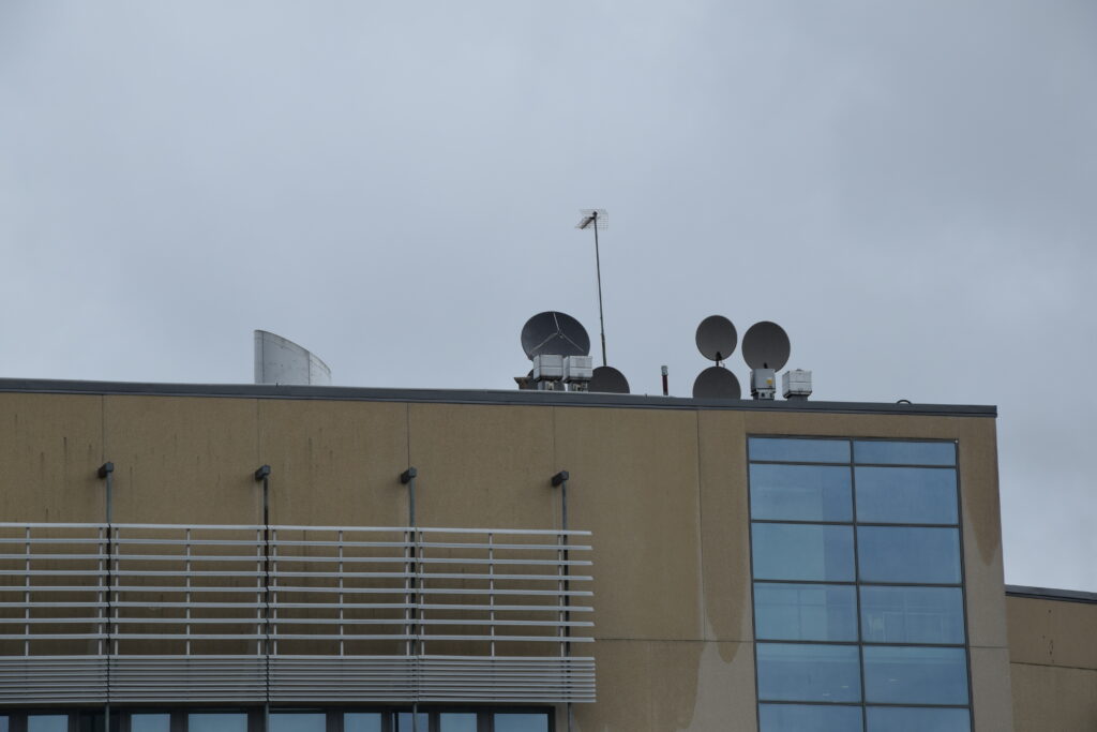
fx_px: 4800
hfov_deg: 13.0
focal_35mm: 158
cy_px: 366
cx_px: 548
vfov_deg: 8.7
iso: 200
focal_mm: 105
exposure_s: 1/320
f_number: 9
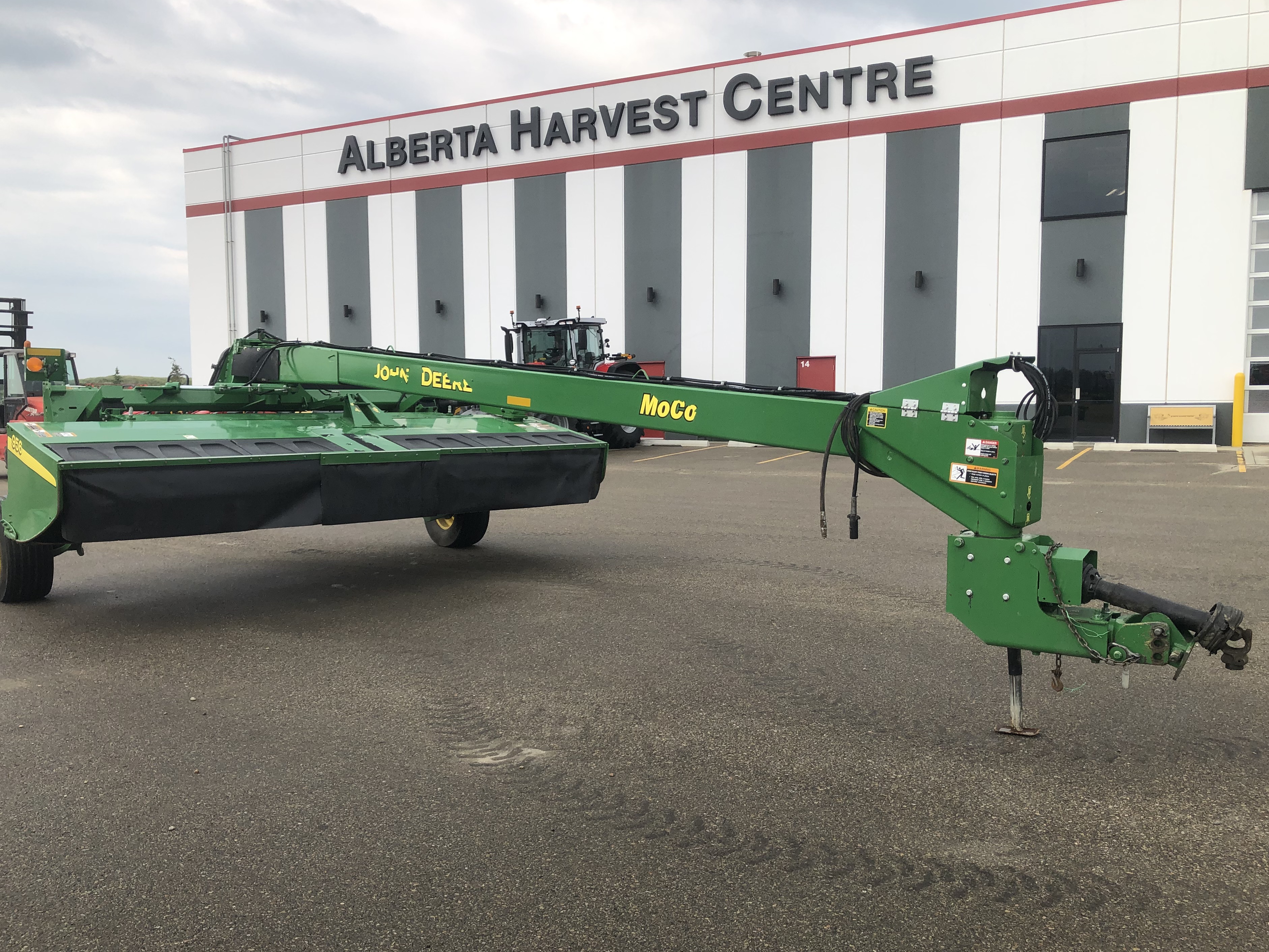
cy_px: 506
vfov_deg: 46.8
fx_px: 1100
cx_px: 615
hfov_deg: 60.0
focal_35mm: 30
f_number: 1.8
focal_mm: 3.99
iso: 20
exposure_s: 1/1091
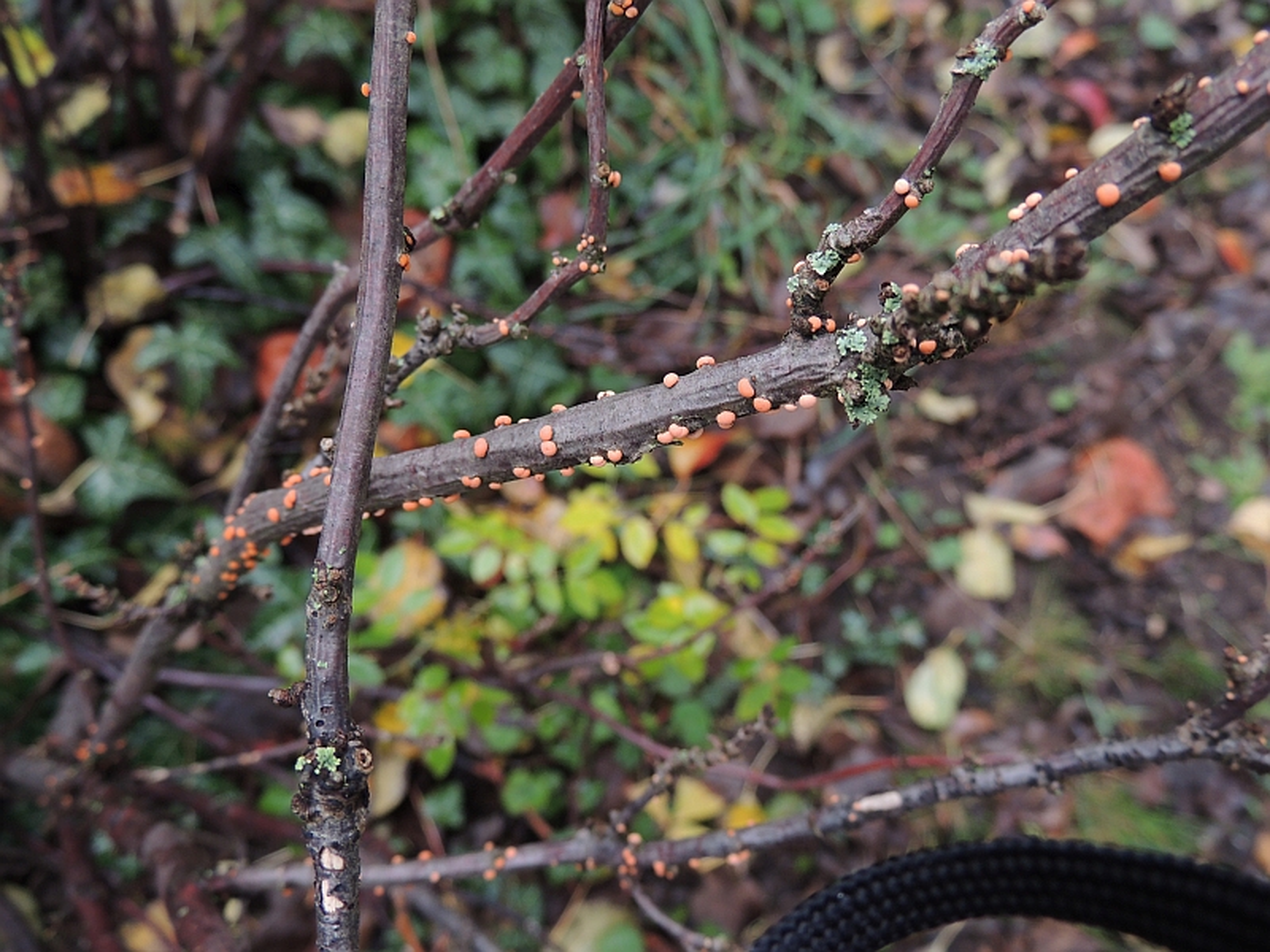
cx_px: 635
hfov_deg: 55.4
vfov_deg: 42.9
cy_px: 476
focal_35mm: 33
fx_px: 1211
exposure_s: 1/100
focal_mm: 5.8
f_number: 3.2
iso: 100
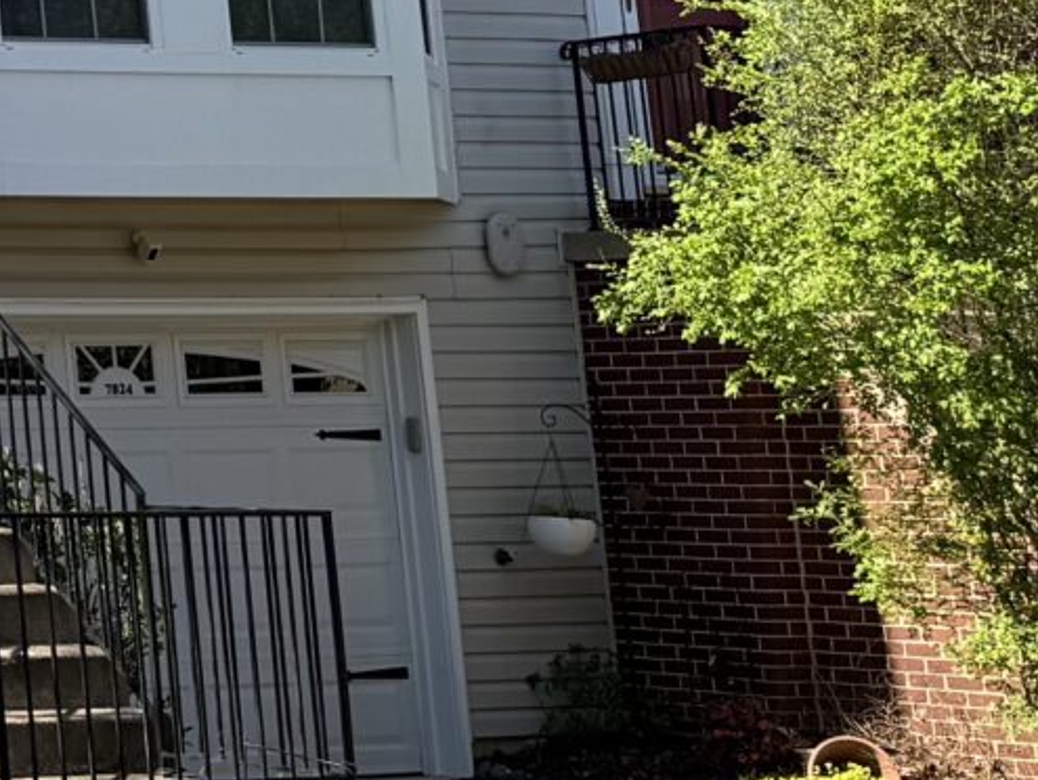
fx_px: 3721
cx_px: -1143
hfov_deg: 13.3
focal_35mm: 124
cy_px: -478
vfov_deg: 11.4
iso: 80
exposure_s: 1/1855
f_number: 1.78
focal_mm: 6.76
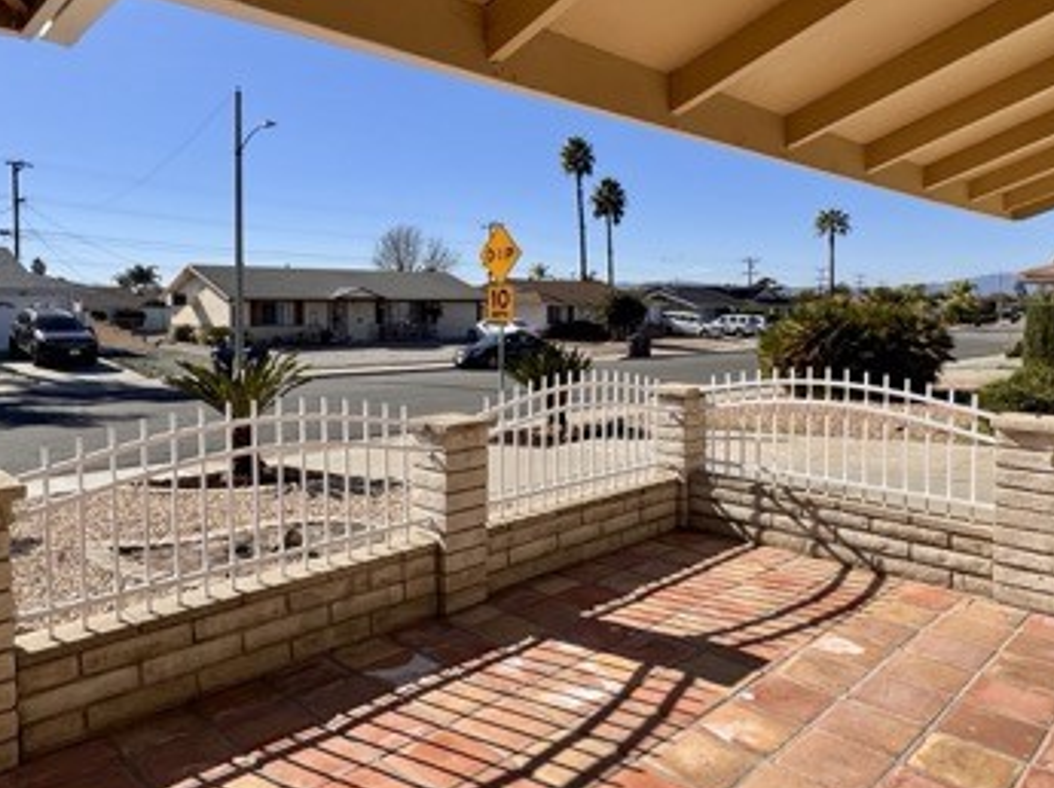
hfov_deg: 67.3
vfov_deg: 52.8
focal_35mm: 26
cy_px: 336
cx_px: 498
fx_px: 791
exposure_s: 1/2674
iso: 50
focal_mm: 2.22
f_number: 2.2
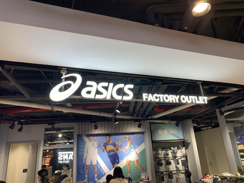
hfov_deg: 67.3
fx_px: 183
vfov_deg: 53.1
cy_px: 92
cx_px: 122
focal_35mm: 26
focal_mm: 4.25
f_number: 1.8
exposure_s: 1/100
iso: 50
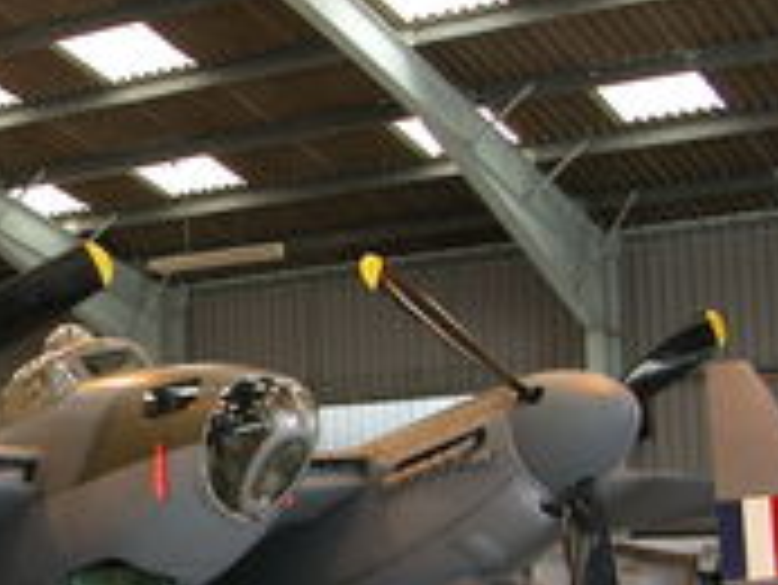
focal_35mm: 81
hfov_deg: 22.8
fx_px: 1822
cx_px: -58
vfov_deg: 18.1
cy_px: 436
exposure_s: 1/30
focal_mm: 8.9
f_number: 2.8
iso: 100
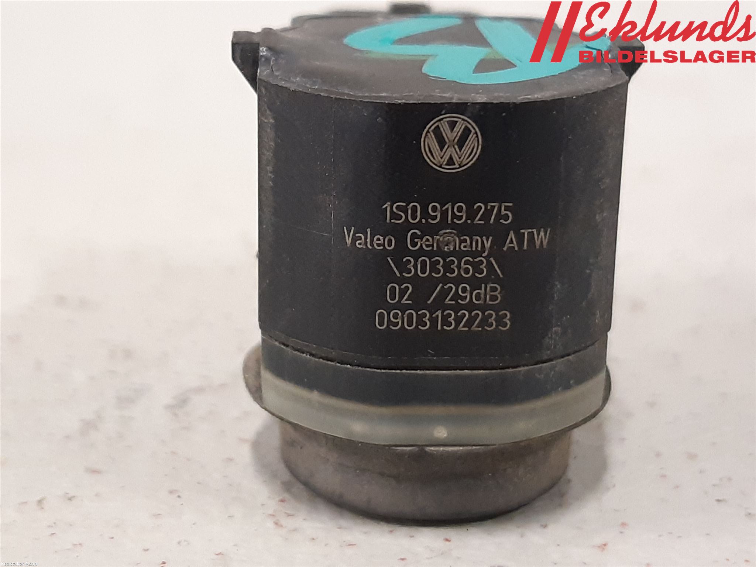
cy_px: 284
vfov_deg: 53.1
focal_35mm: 26
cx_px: 378
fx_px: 568
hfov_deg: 67.3
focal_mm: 3.93
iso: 200
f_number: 1.7
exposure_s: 1/33
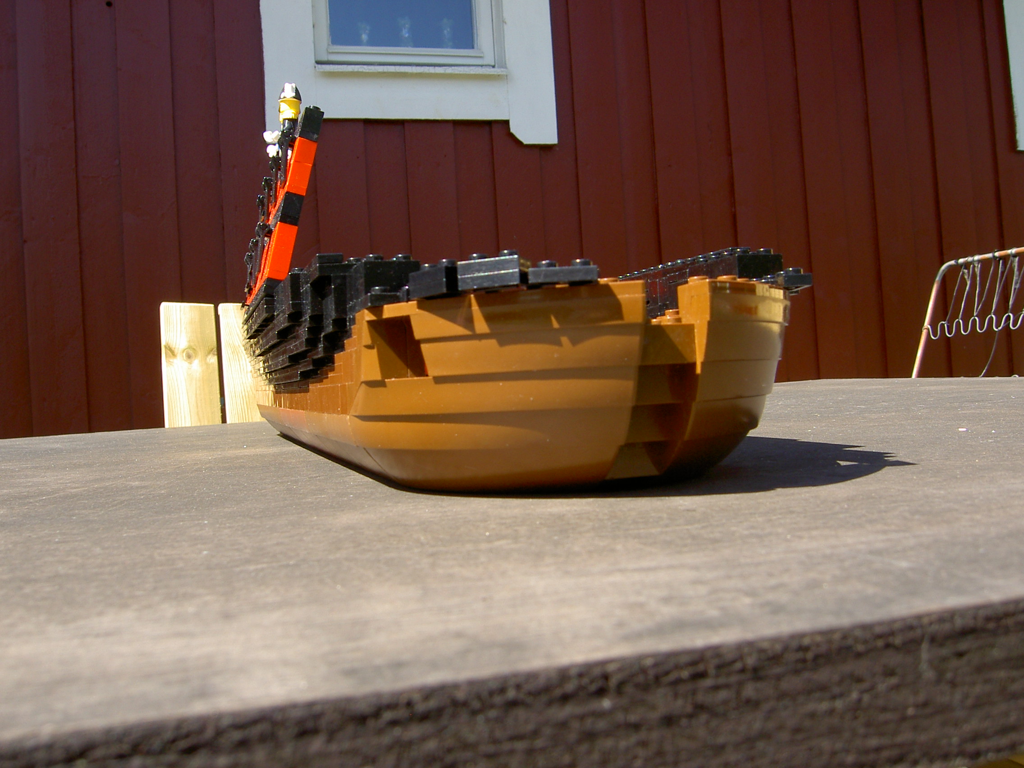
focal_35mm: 34
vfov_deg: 41.8
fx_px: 1006
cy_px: 384
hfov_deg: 54.0
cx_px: 512
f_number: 4.7
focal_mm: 5.6
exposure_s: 1/125
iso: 50
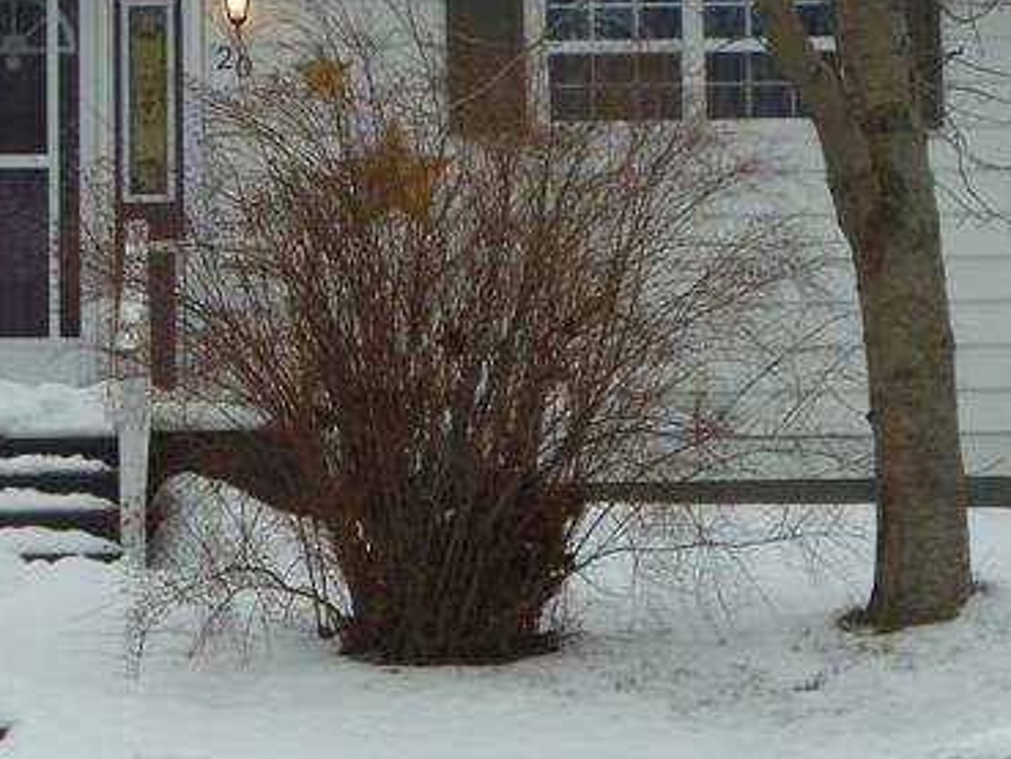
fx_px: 2834
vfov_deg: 15.2
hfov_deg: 20.1
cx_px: 299
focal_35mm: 97
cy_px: 145
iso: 80
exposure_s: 1/200
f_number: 3.5
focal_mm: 6.3
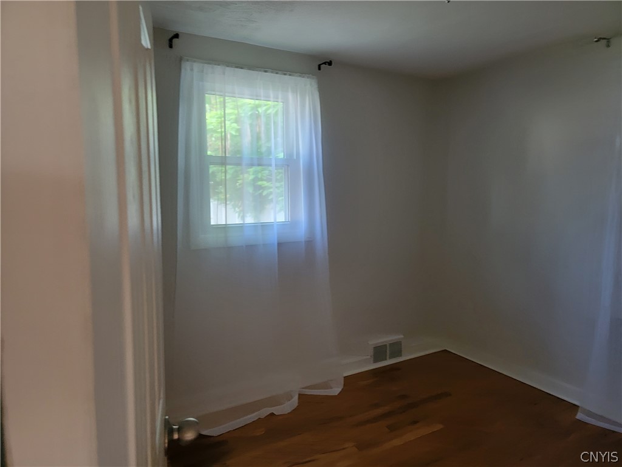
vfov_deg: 56.8
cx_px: 311
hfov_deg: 71.6
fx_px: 431
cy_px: 234
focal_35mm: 24
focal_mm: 6.7
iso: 250
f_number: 1.8
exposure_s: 1/40
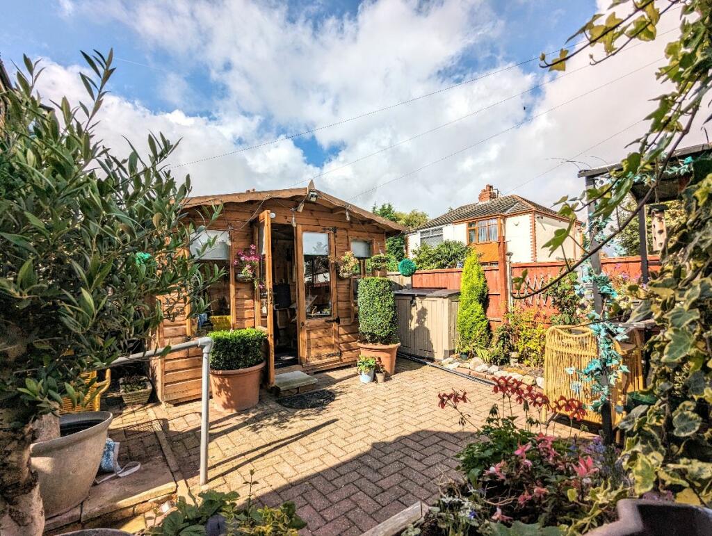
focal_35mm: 16
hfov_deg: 94.4
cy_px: 268
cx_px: 356
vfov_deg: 78.2
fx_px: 330
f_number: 2.2
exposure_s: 1/2381
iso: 49
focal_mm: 2.35
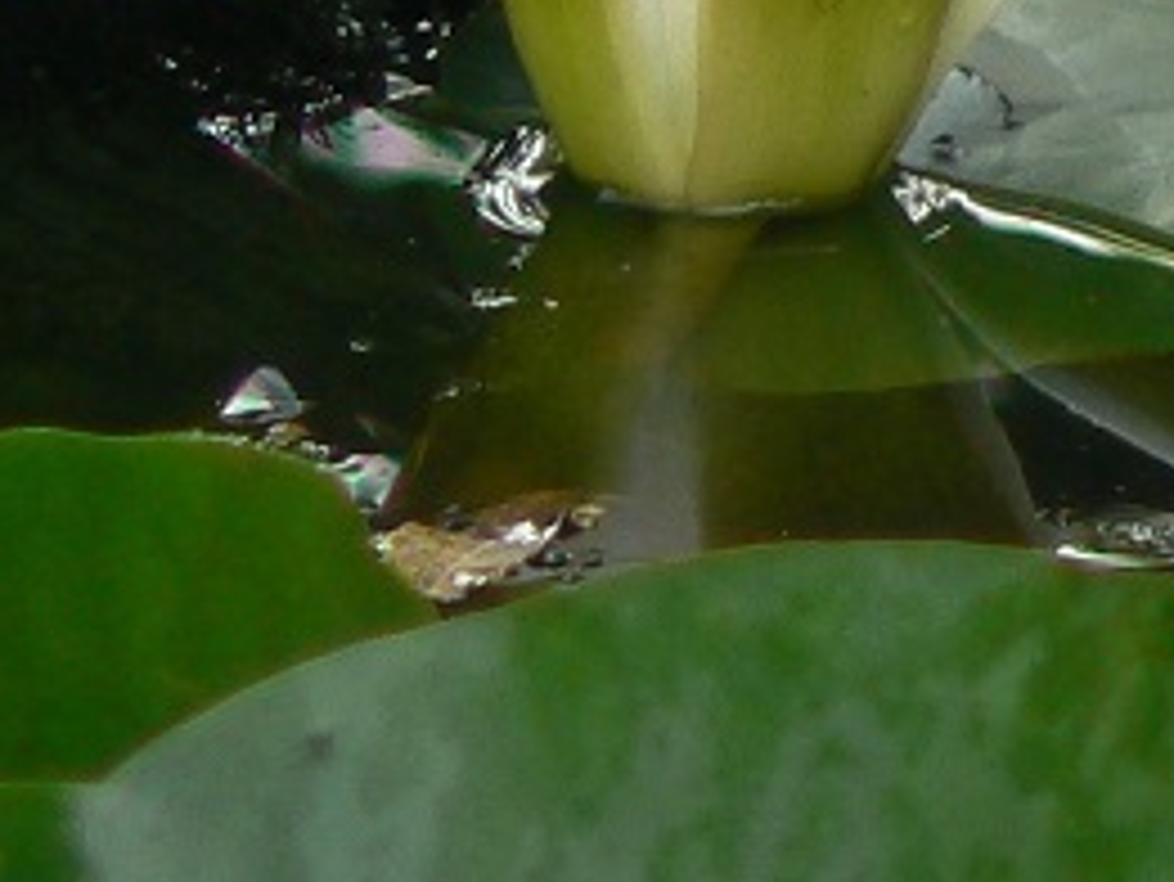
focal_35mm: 1985
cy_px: -261
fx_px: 67352
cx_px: 774
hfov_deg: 1.0
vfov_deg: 0.7
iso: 80
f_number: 4
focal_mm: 72
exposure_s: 1/100
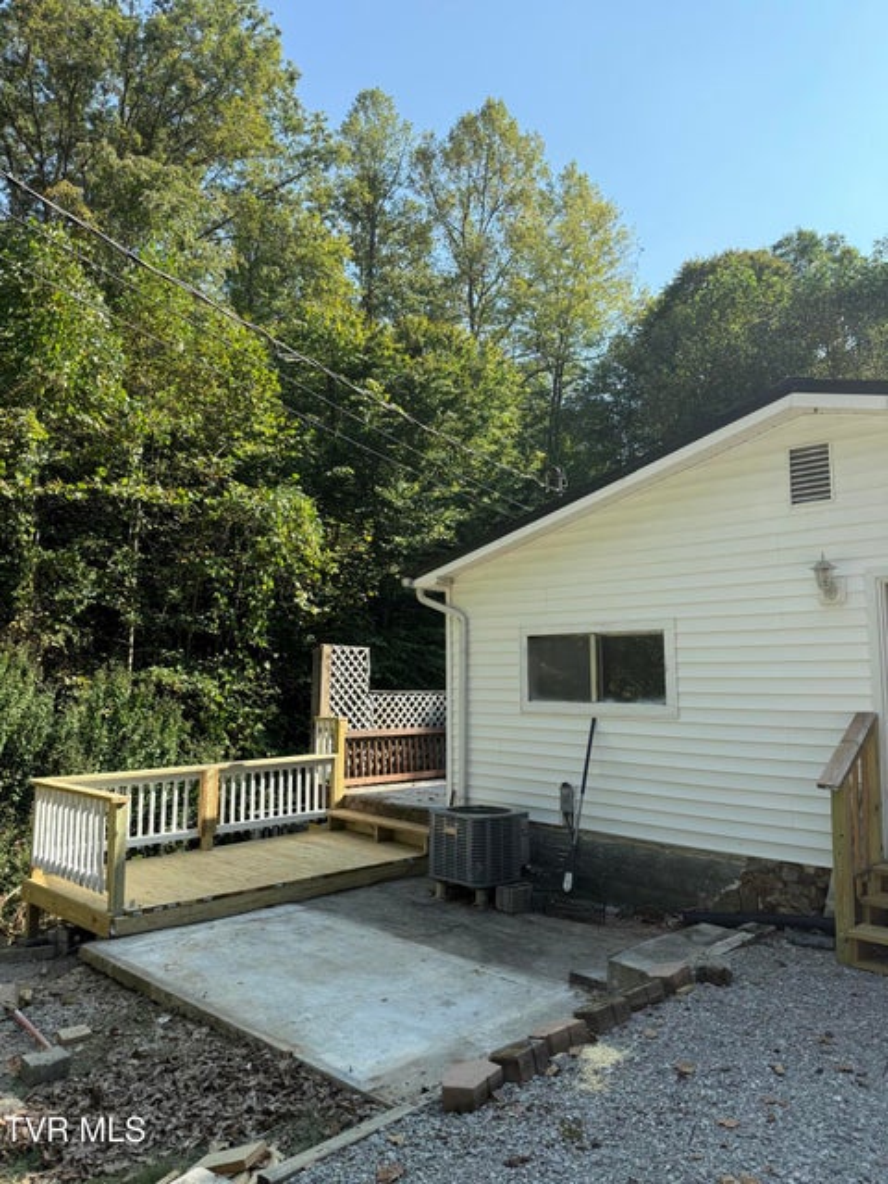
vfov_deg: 71.6
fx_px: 821
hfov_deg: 56.8
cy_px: 592
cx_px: 444
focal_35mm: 24
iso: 100
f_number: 1.78
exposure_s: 1/2299
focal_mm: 6.76
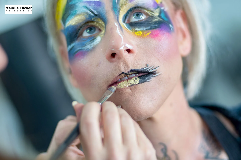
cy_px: 80
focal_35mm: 75
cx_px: 120
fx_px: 502
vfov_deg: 18.2
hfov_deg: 27.0
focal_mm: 50
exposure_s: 1/125
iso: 400
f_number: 2
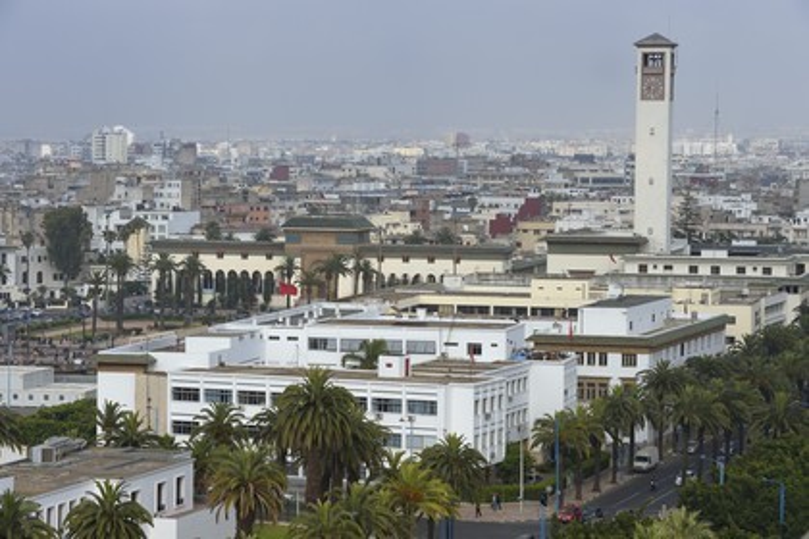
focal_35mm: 112
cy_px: 270
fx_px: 2517
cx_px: 404
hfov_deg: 18.3
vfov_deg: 12.2
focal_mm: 112
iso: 200
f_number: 11
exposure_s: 1/200
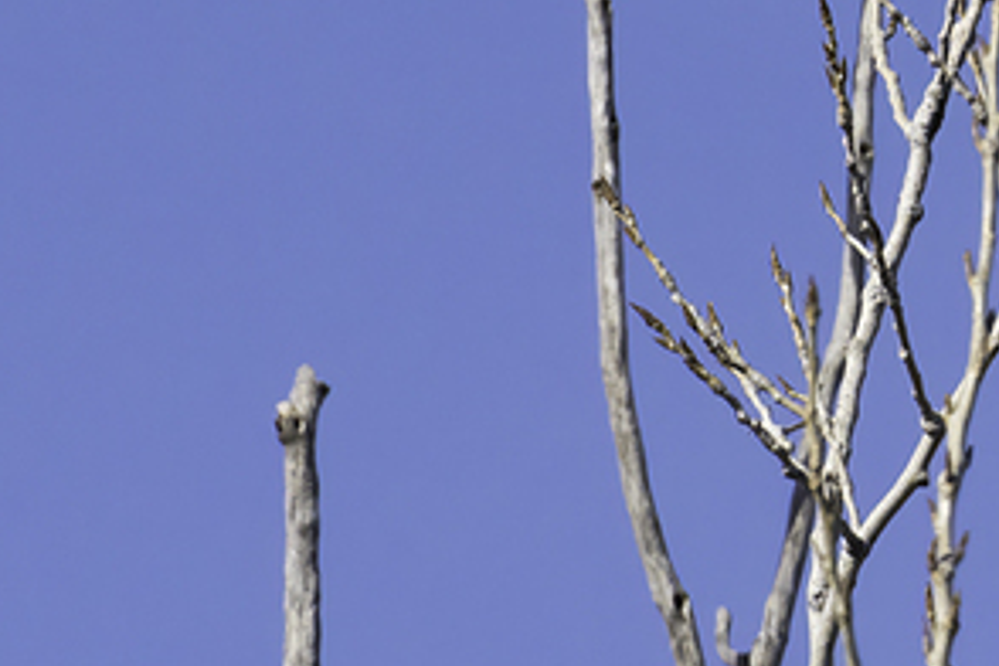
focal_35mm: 1425
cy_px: 270
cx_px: 1227
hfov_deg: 1.4
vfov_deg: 1.0
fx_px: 39541
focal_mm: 349
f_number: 10
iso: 1000
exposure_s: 1/2500
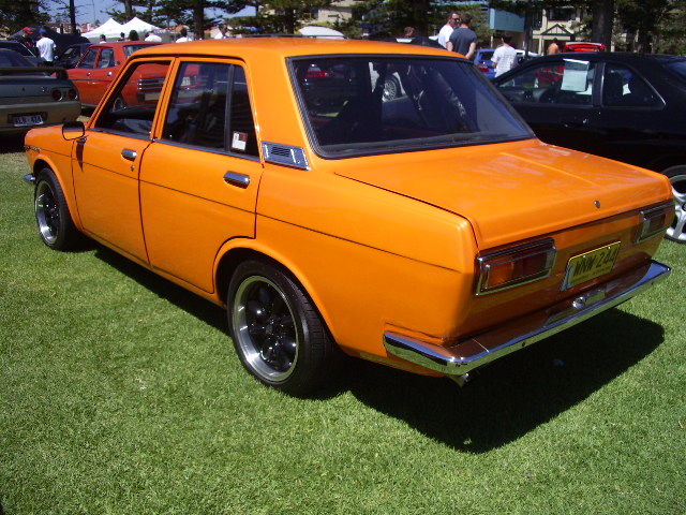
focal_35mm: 35
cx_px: 343
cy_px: 258
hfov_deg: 52.6
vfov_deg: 40.7
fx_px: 694
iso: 80
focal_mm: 5.8
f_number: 4.3
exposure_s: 1/800
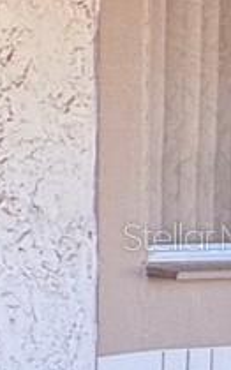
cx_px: -1121
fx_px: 1140
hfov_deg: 5.3
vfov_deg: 18.4
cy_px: 236
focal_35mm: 113
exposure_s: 1/109
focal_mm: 2.22
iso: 50
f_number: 2.2
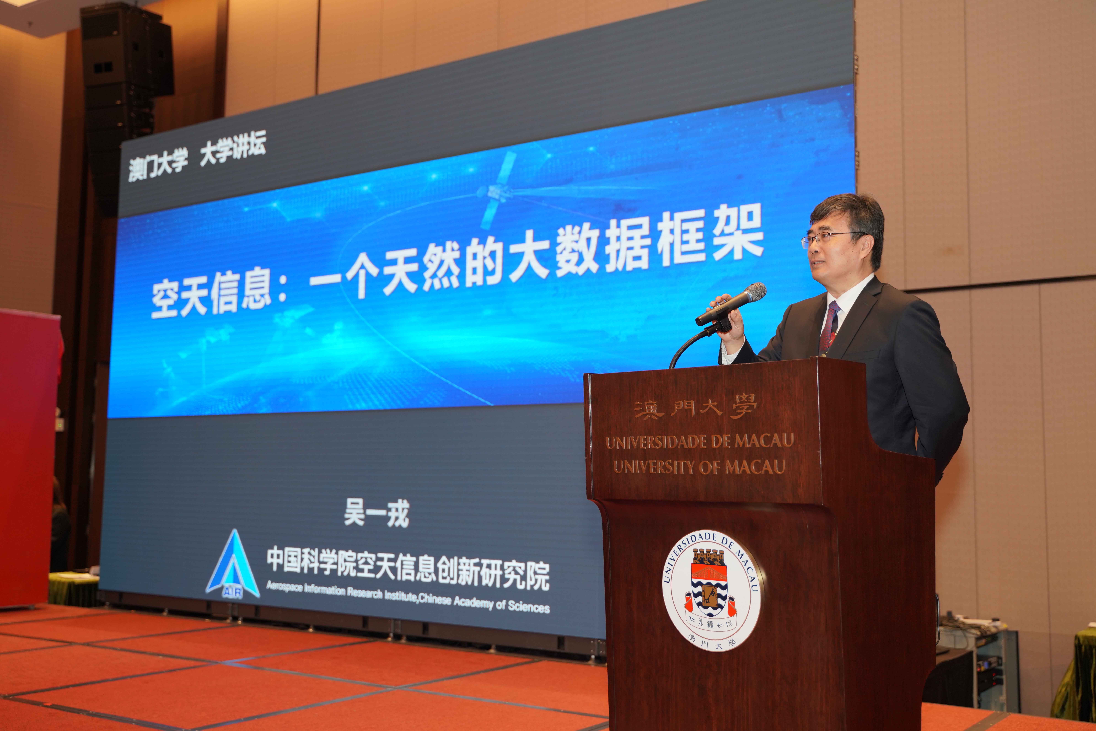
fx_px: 1187
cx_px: 548
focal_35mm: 39
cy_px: 366
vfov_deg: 34.2
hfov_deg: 49.5
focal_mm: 39
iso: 640
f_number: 2.8
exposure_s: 1/250
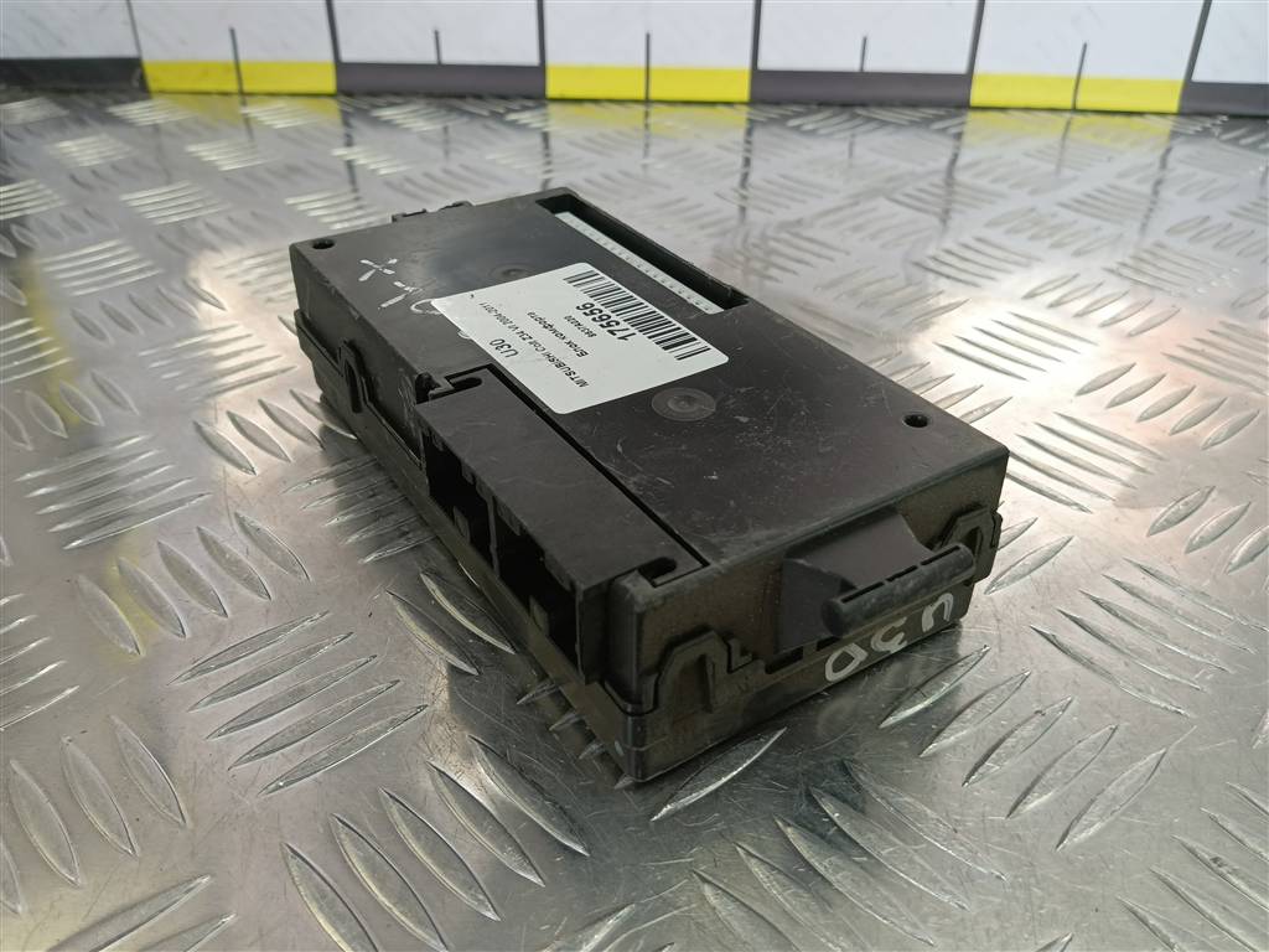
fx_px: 990
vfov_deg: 51.4
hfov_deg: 65.3
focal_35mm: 27
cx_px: 634
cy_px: 476
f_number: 1.6
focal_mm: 4.11
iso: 78
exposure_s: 1/50
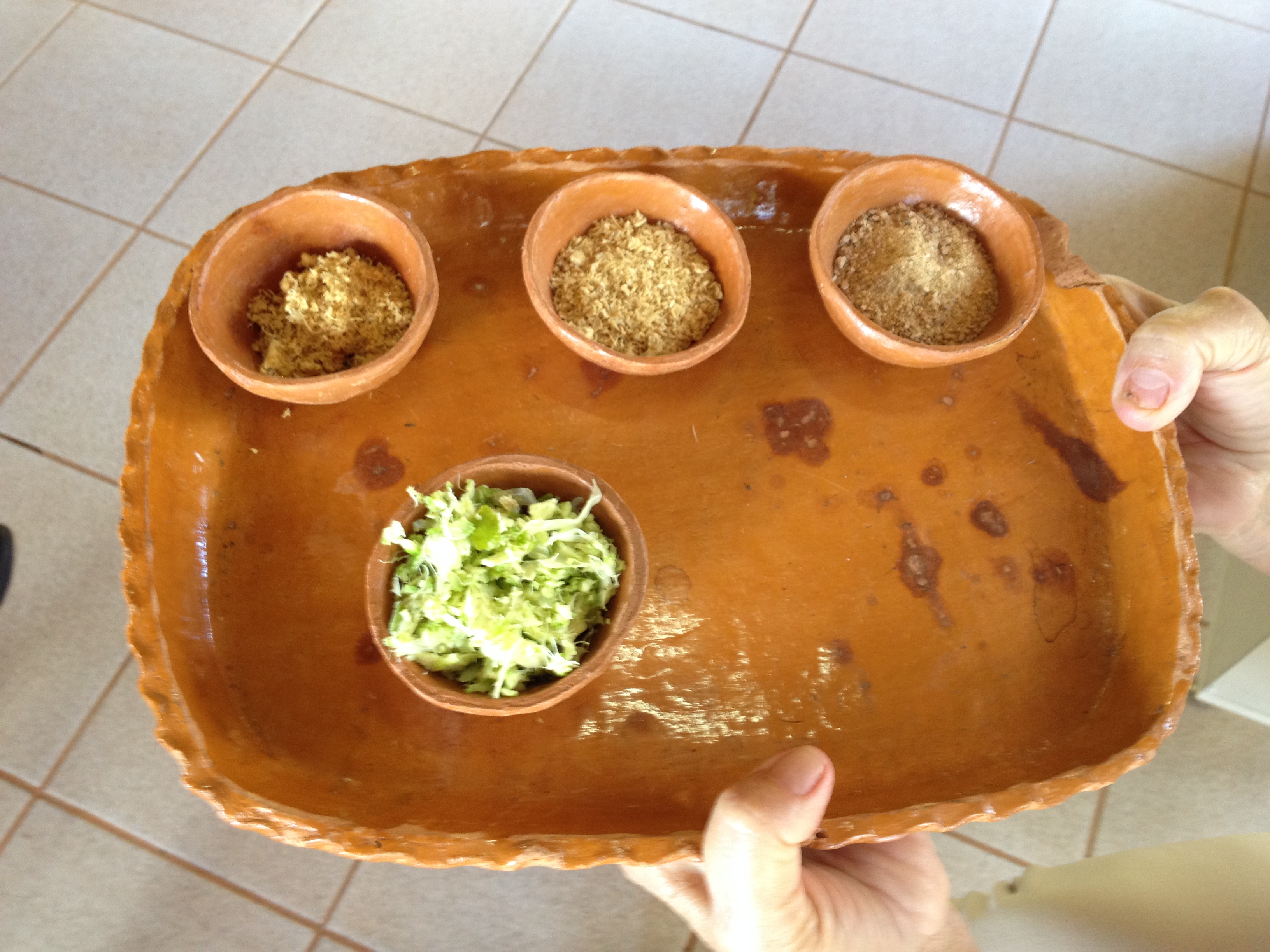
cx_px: 635
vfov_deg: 40.7
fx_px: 1284
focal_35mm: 35
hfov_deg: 52.6
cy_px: 476
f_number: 2.4
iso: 100
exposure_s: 1/20
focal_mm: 4.28
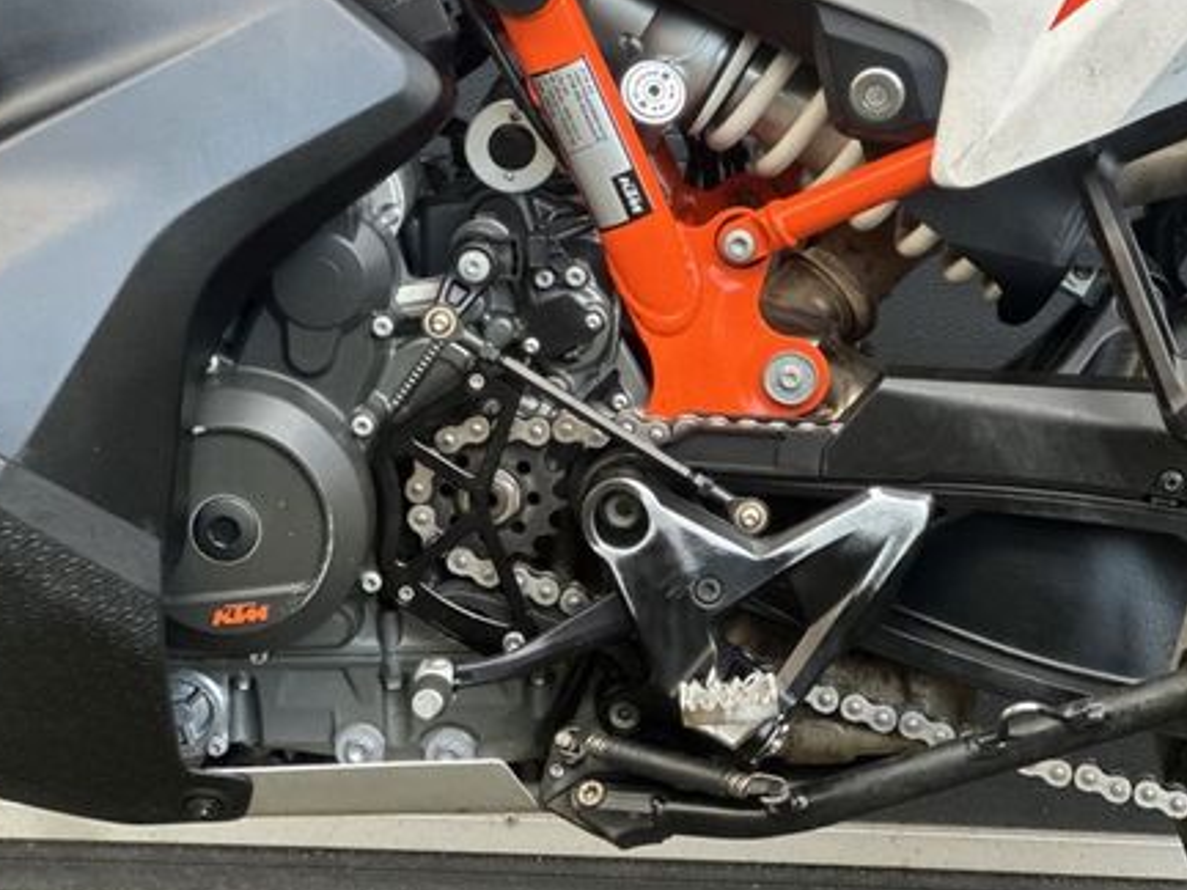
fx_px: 3909
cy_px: 338
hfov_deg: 17.3
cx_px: 486
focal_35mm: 114
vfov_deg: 13.0
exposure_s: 1/75
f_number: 2.8
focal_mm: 9
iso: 250
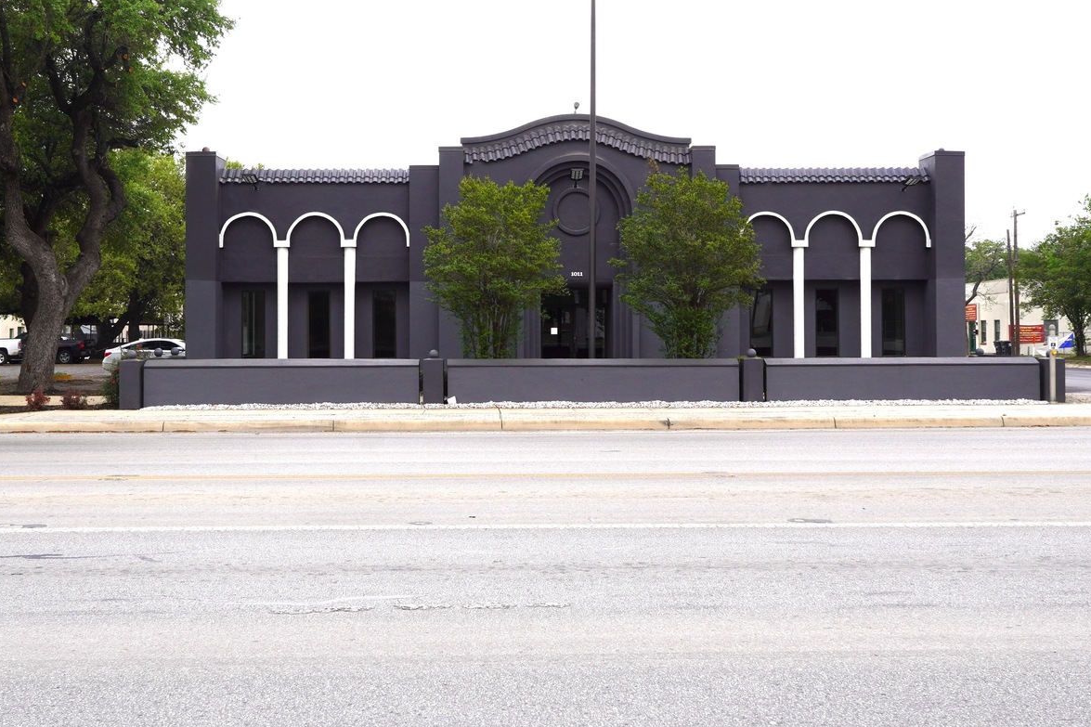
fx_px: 1222
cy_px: 301
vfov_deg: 33.0
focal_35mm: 40
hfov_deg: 48.1
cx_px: 525
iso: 100
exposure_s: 1/125
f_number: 9
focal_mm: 19.5
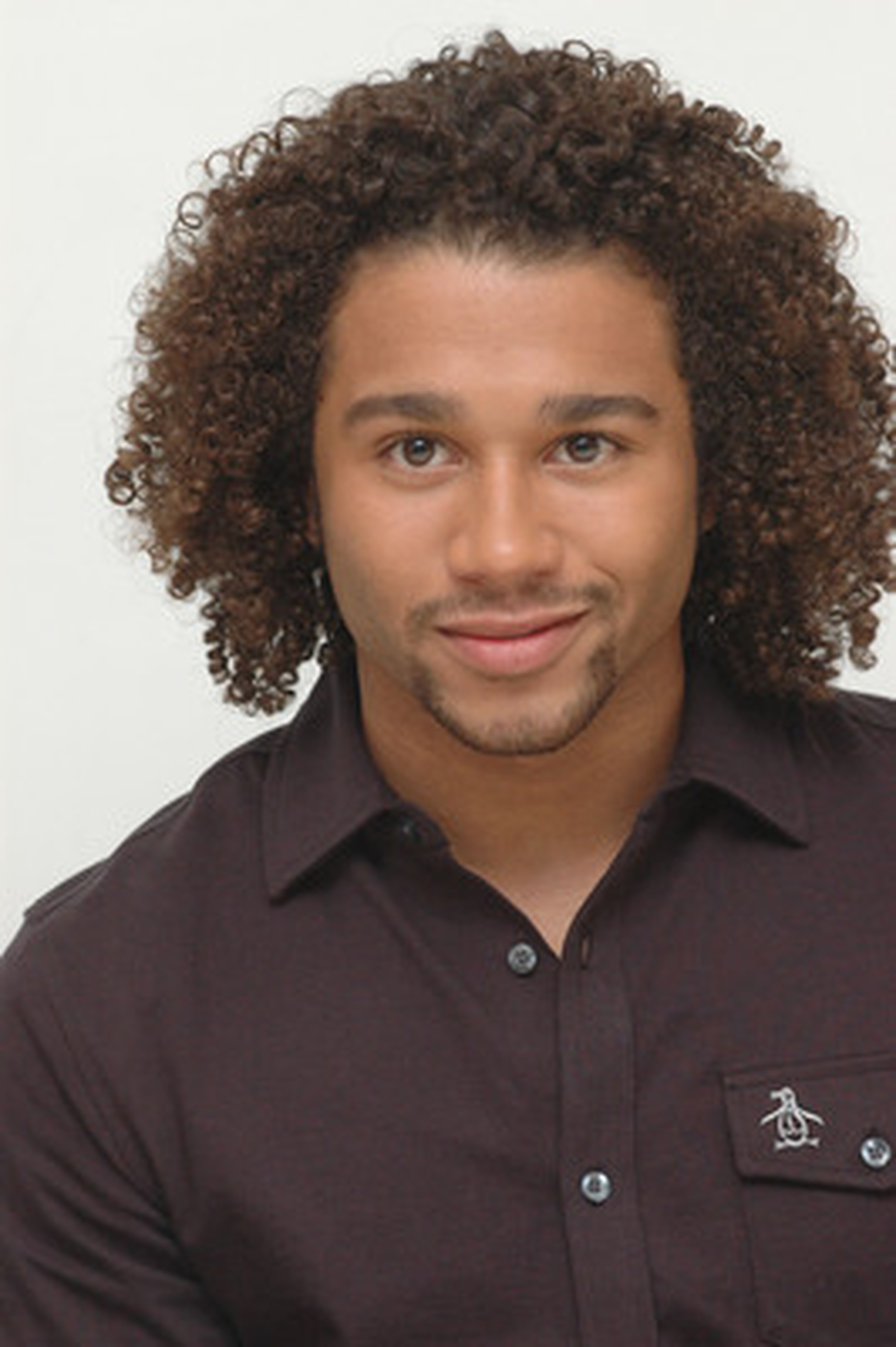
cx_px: 448
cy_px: 674
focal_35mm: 168
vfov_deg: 12.2
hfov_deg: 8.2
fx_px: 6282
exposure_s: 1/400
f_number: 8
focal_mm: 112
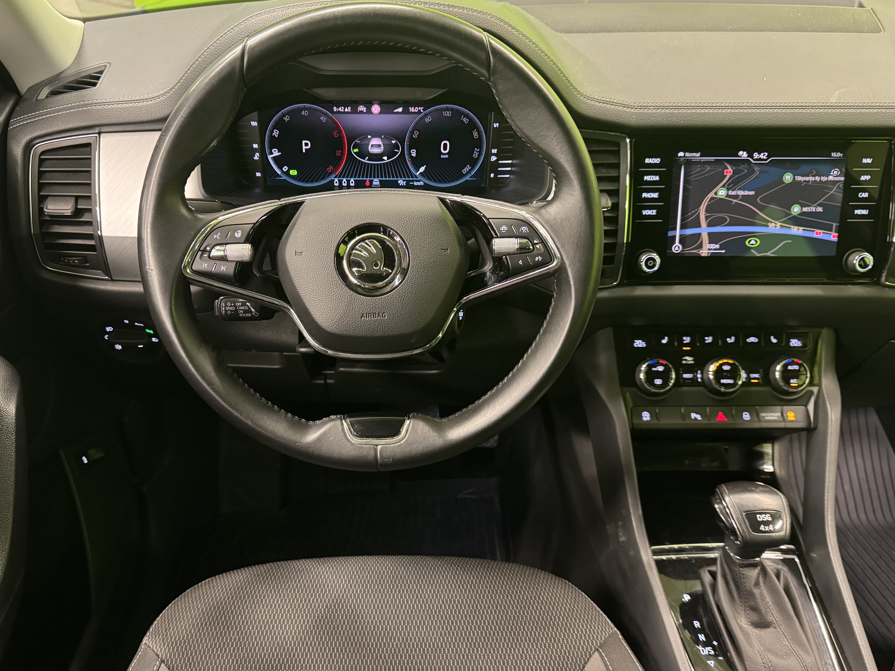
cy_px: 352
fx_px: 750
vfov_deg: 48.2
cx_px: 393
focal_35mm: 29
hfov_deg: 61.5
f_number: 1.78
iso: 800
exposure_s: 1/33
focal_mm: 6.76
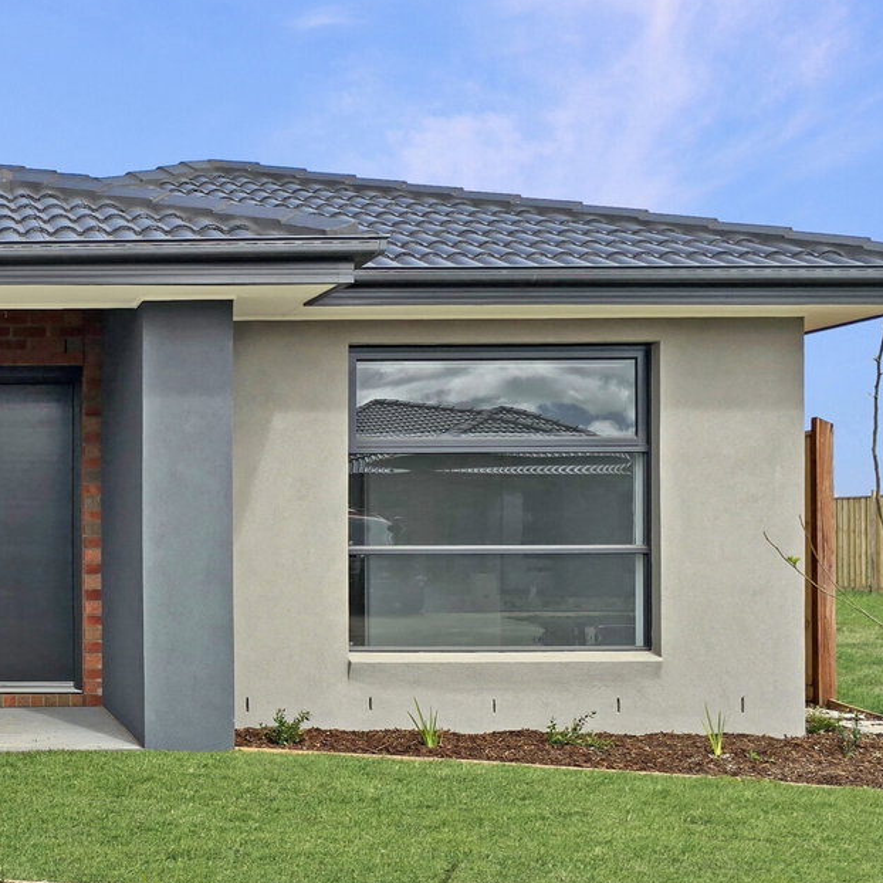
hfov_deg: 31.1
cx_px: -72
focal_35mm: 49
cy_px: 506
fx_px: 1414
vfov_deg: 34.6
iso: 12
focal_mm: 6.3
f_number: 1.7
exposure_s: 1/942
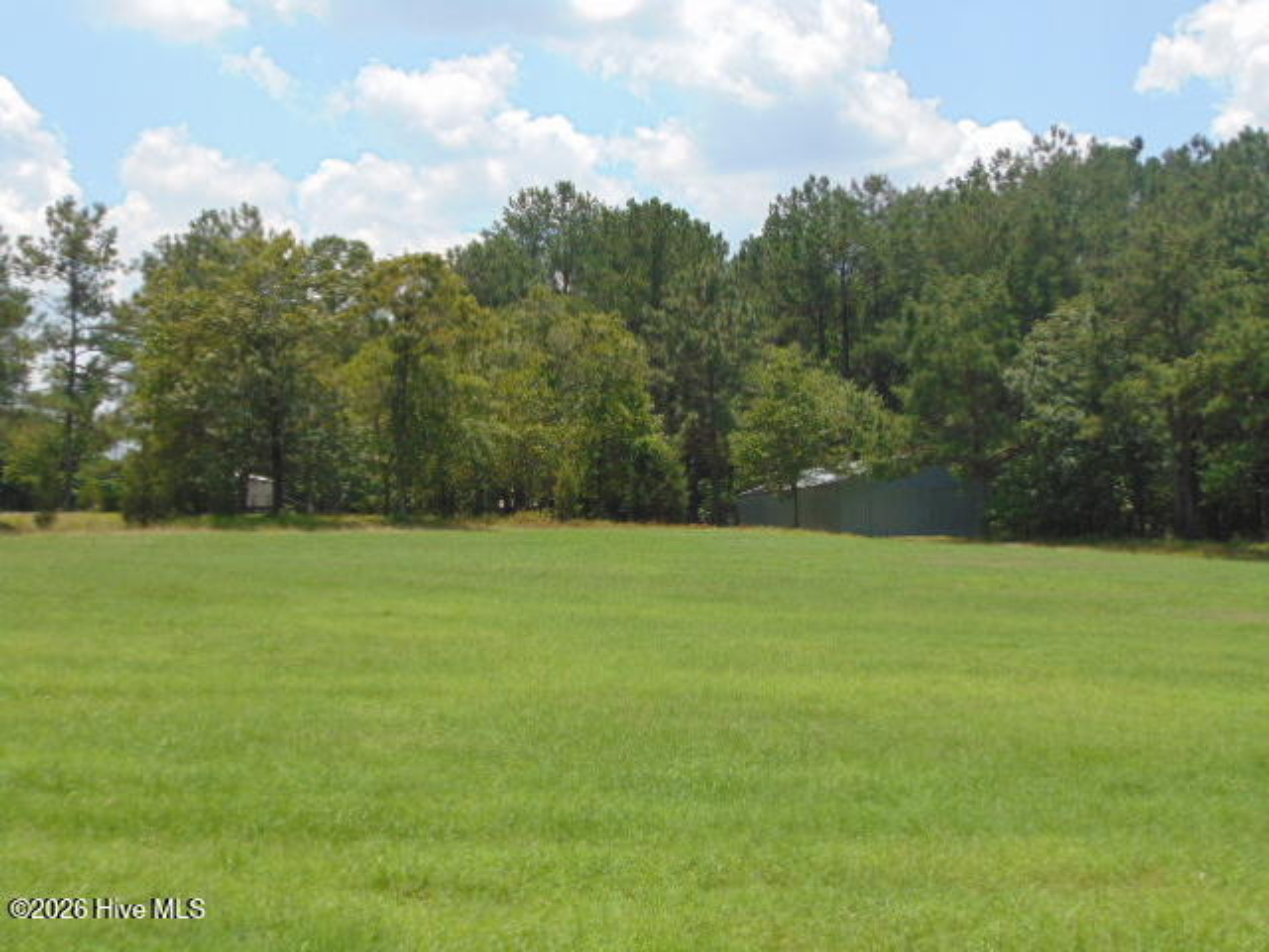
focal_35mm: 60
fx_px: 2200
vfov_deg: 24.4
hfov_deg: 32.2
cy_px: 476
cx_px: 634
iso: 80
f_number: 3.6
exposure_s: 1/1000
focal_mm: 10.8
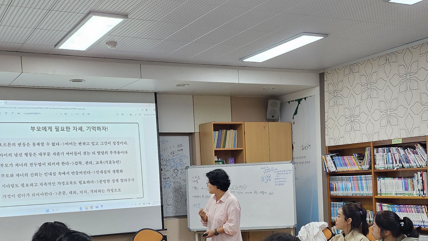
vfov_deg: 22.9
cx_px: 247
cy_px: 214
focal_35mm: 51
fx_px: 579
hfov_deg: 40.5
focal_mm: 5
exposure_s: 1/120
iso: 100
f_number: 1.8
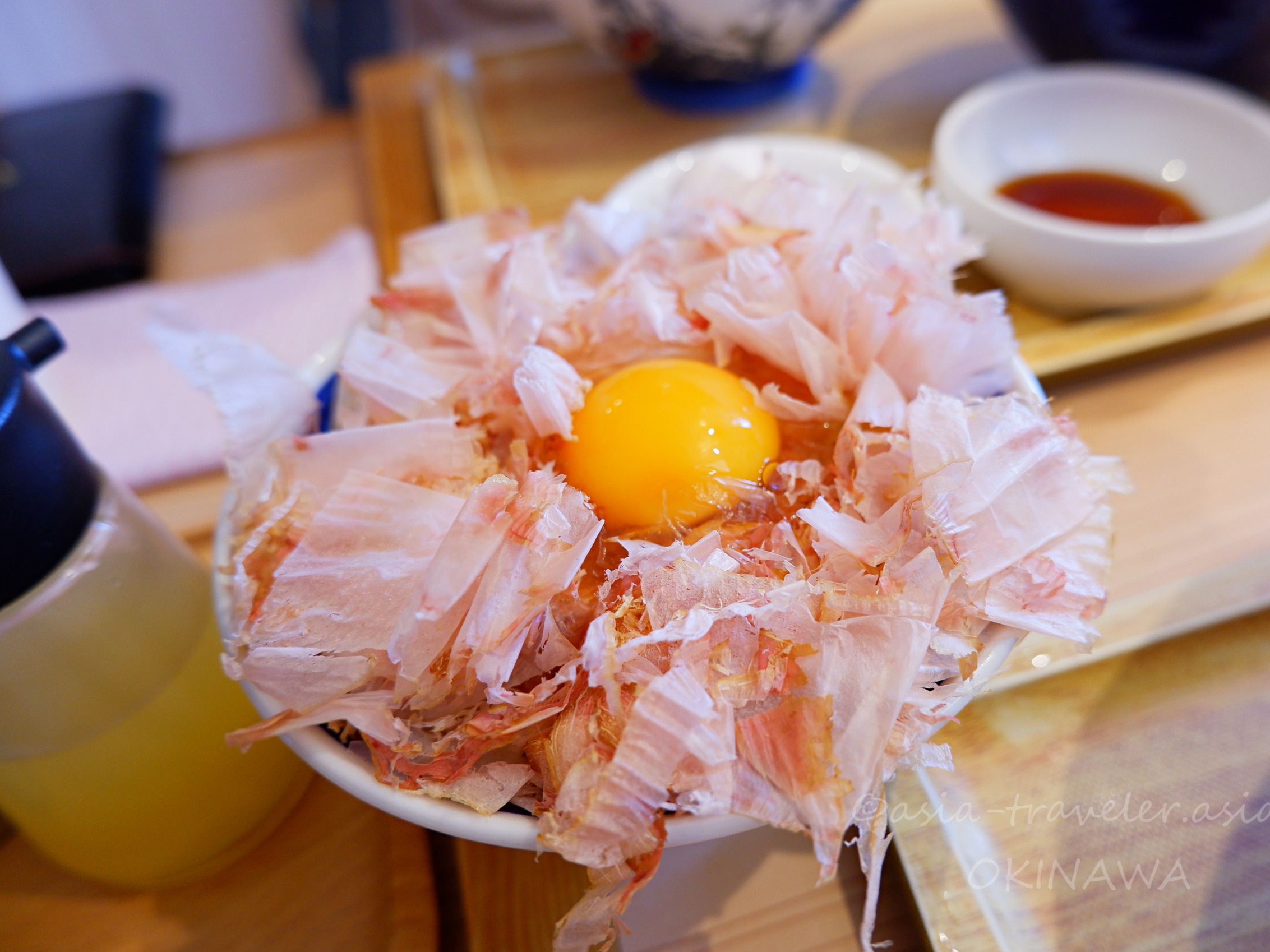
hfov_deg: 69.2
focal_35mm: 25
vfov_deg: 54.9
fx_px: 917
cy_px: 477
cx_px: 710
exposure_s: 1/34
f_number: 3.5
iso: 640
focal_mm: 15
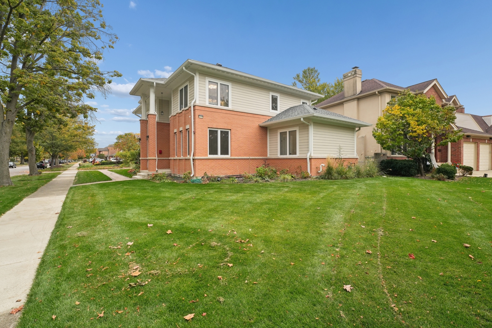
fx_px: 217
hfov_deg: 97.1
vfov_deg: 74.1
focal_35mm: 16
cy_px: 164
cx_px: 246
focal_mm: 15.9
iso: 400
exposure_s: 1/250
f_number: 8
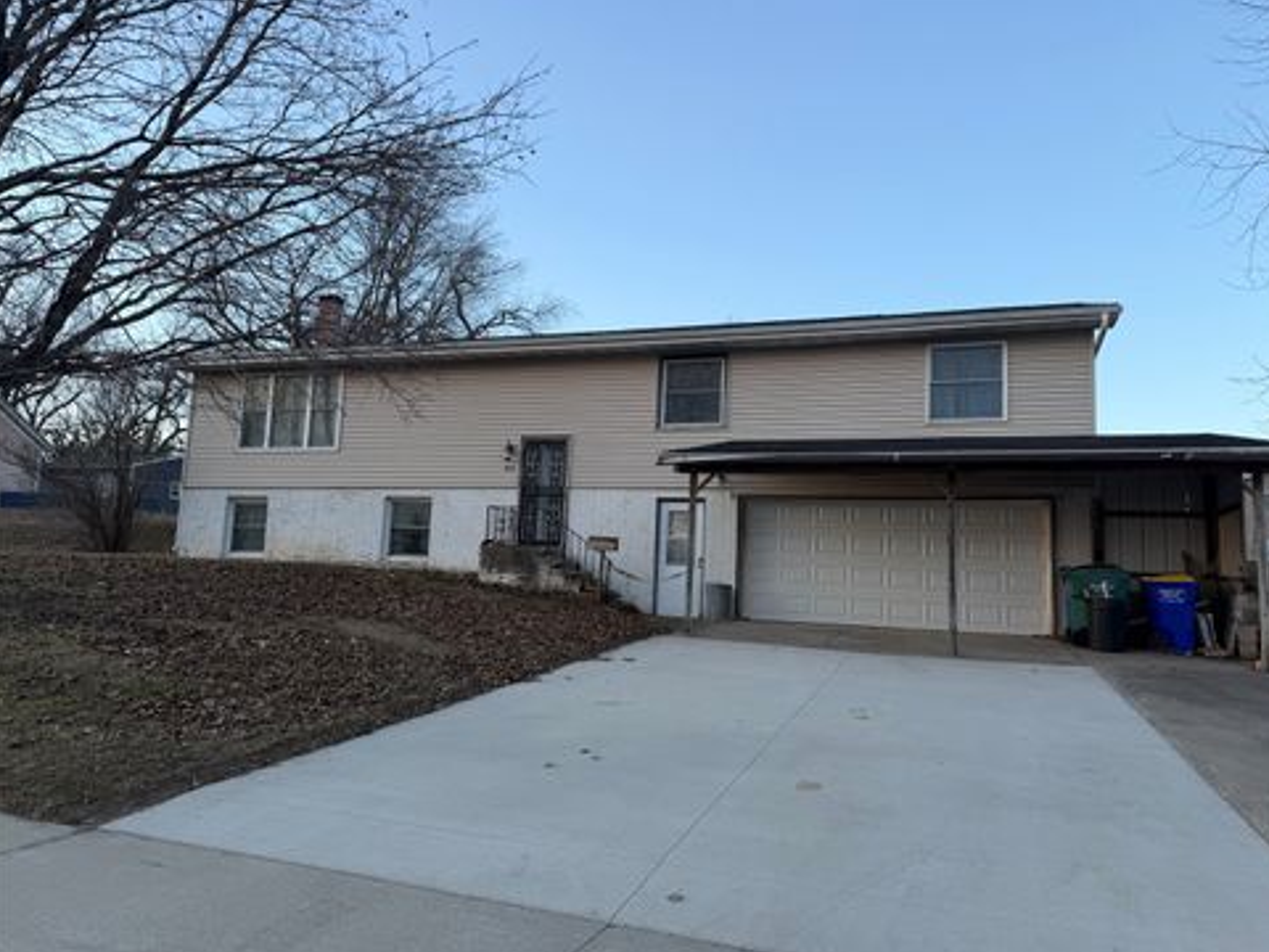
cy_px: 475
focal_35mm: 25
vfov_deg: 54.9
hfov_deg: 69.4
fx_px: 916
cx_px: 653
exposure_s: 1/342
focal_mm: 6.76
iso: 80
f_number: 1.78
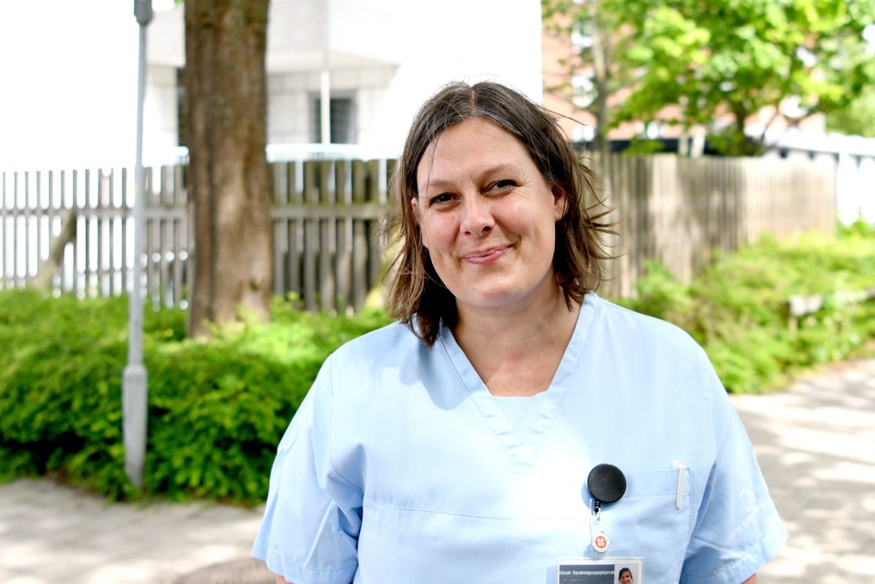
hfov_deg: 53.1
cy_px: 292
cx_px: 438
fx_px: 875
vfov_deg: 36.9
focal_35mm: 36
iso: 250
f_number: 2.8
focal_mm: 24
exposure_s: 1/1000
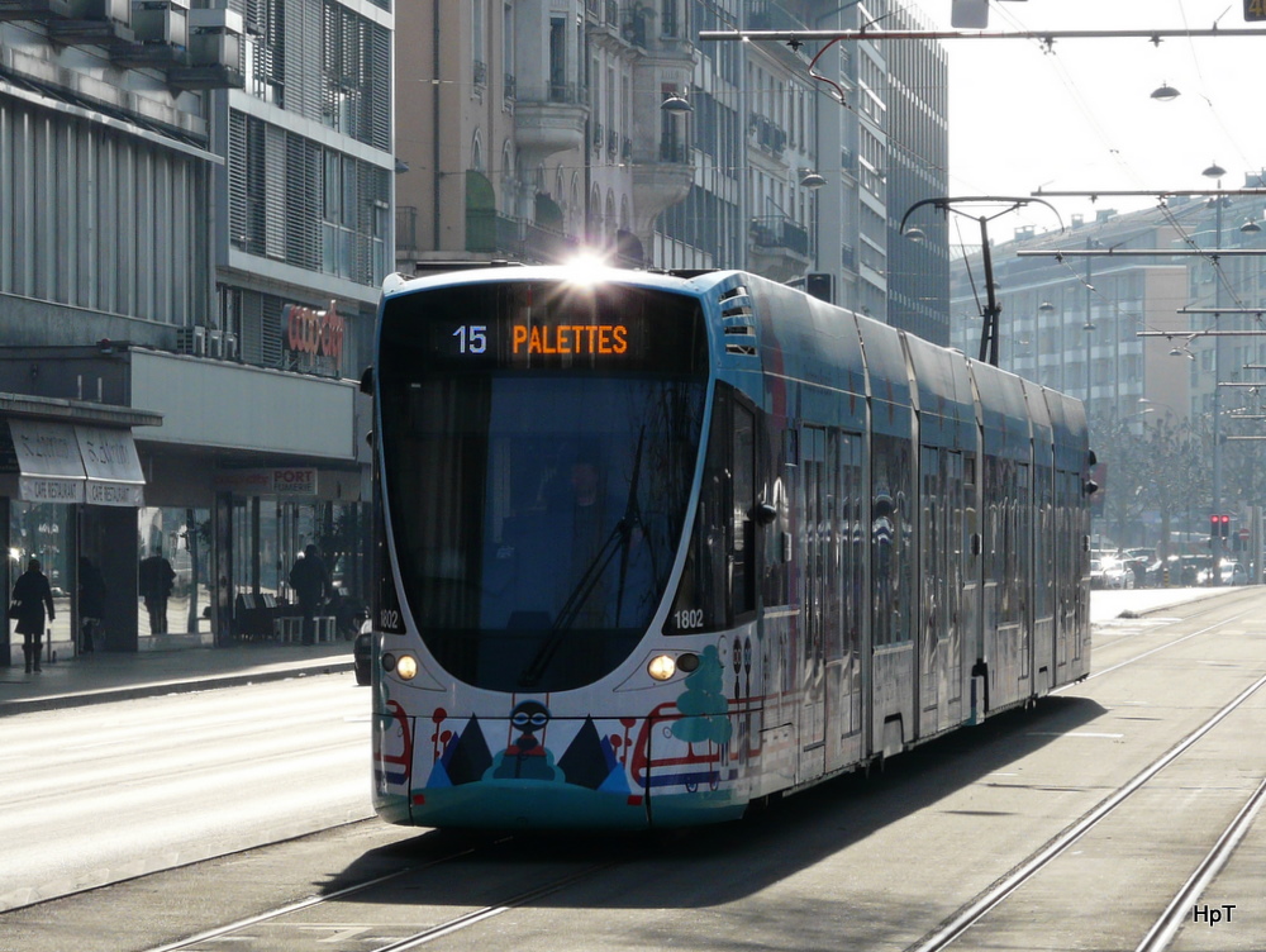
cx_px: 633
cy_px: 476
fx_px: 4503
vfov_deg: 12.1
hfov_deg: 16.0
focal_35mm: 123
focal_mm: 20.2
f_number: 5.6
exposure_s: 1/500
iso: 100
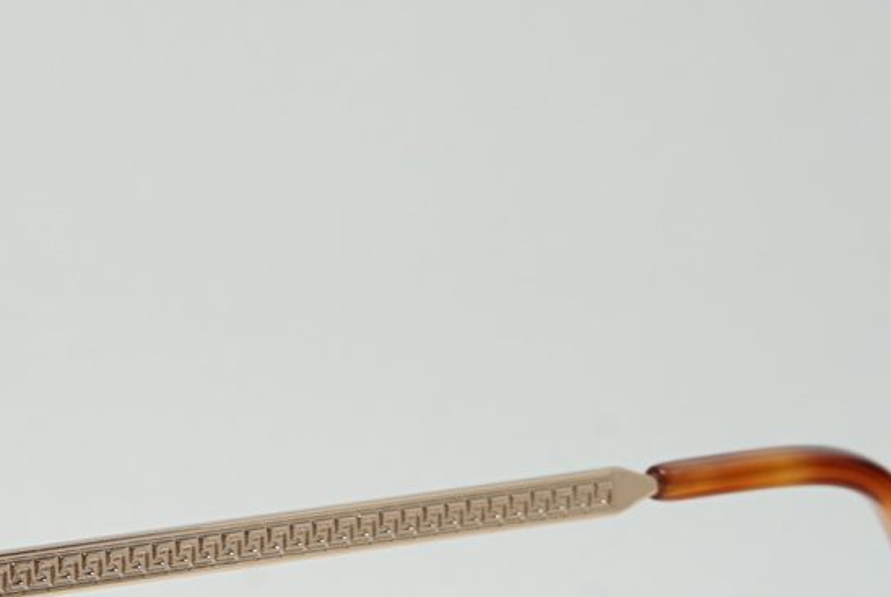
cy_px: 553
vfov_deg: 6.2
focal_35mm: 221
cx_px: -128
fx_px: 5477
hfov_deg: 9.2
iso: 100
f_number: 11
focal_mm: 50
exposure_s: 1/2
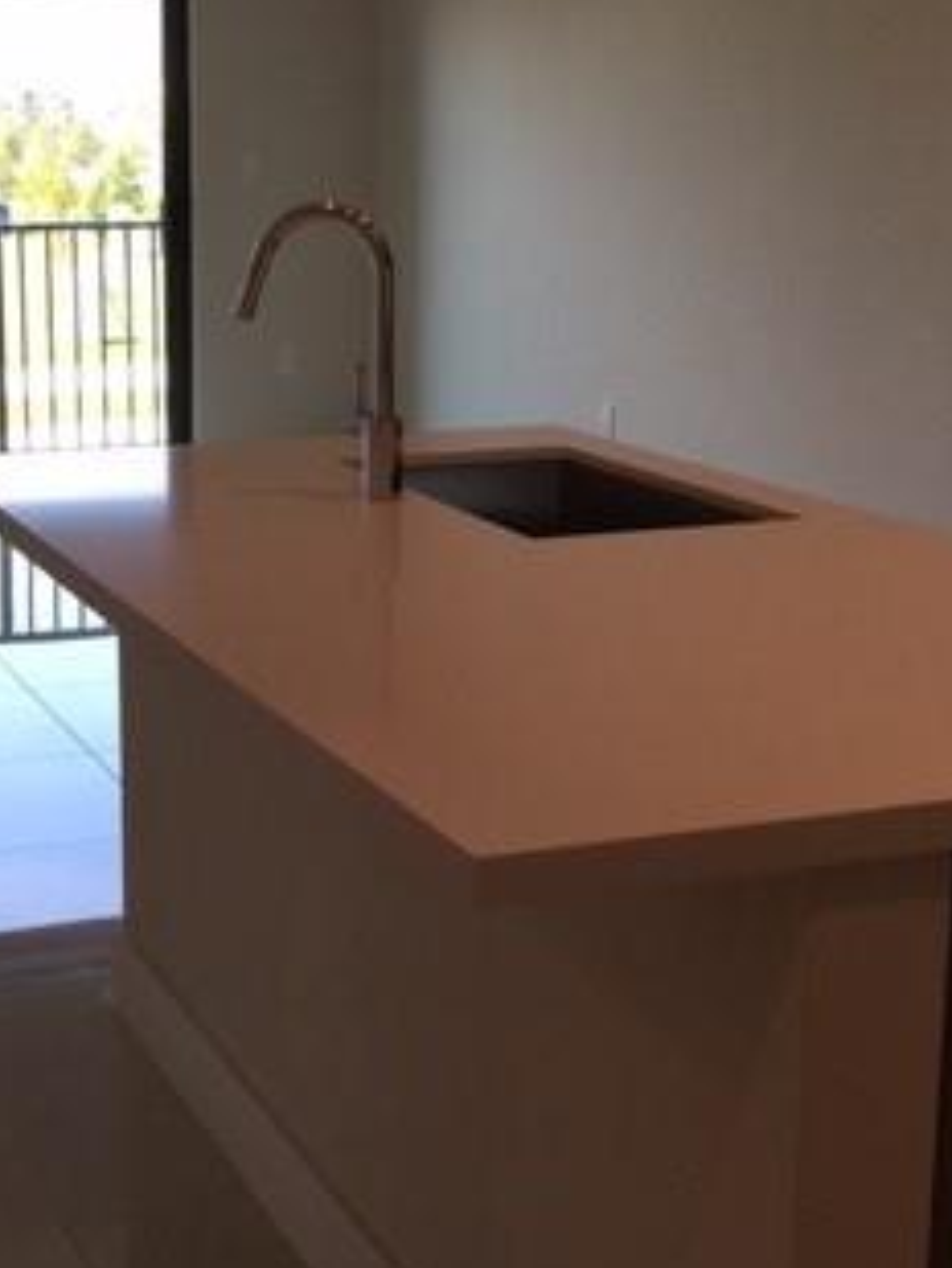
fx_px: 2199
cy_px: 636
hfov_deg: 24.3
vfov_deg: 32.2
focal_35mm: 60
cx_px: 308
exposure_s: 1/120
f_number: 2.2
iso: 32
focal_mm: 4.15
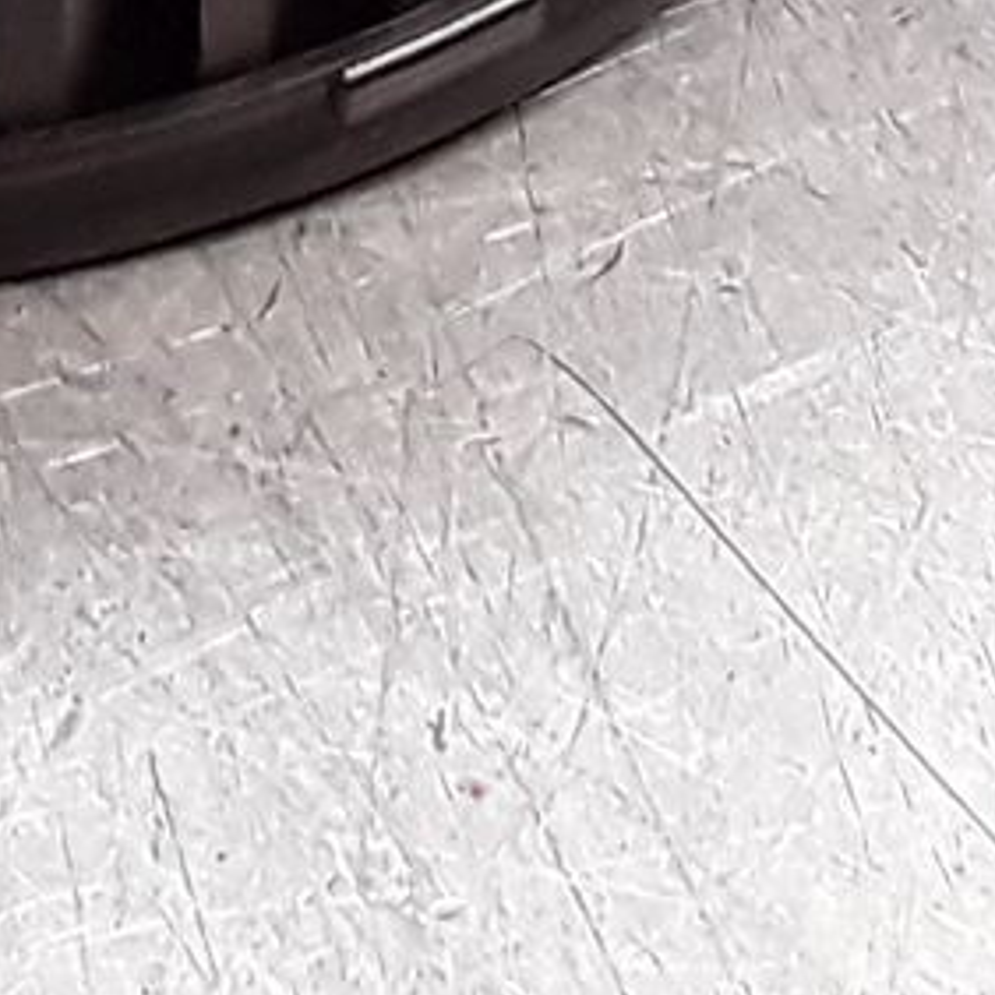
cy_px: -1588
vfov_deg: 8.6
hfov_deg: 9.7
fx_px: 5854
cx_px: 21
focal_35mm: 180
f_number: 1.9
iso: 80
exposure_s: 1/50
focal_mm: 2.91
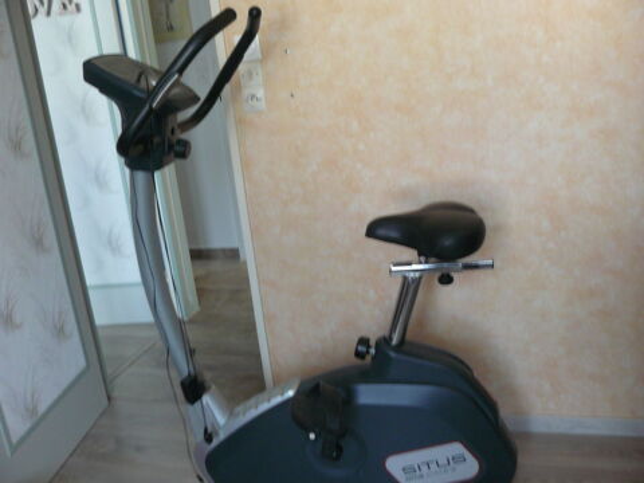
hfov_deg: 51.4
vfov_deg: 39.7
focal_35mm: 36
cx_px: 322
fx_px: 670
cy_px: 242
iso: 200
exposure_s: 1/13
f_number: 2.8
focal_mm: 6
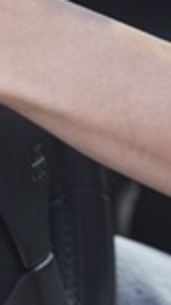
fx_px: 2680
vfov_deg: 6.4
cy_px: -211
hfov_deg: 3.6
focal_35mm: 331
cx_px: 422
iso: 200
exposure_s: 1/250
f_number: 2.8
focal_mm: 50
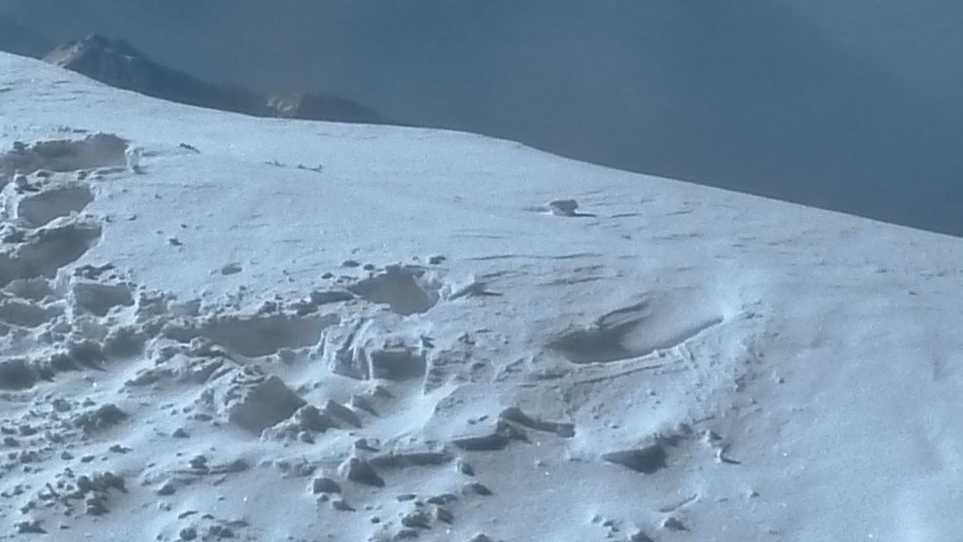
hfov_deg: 19.3
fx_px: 2809
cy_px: -83
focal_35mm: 110
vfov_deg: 10.8
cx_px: 241
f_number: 6.3
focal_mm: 4.1
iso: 400
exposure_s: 1/800
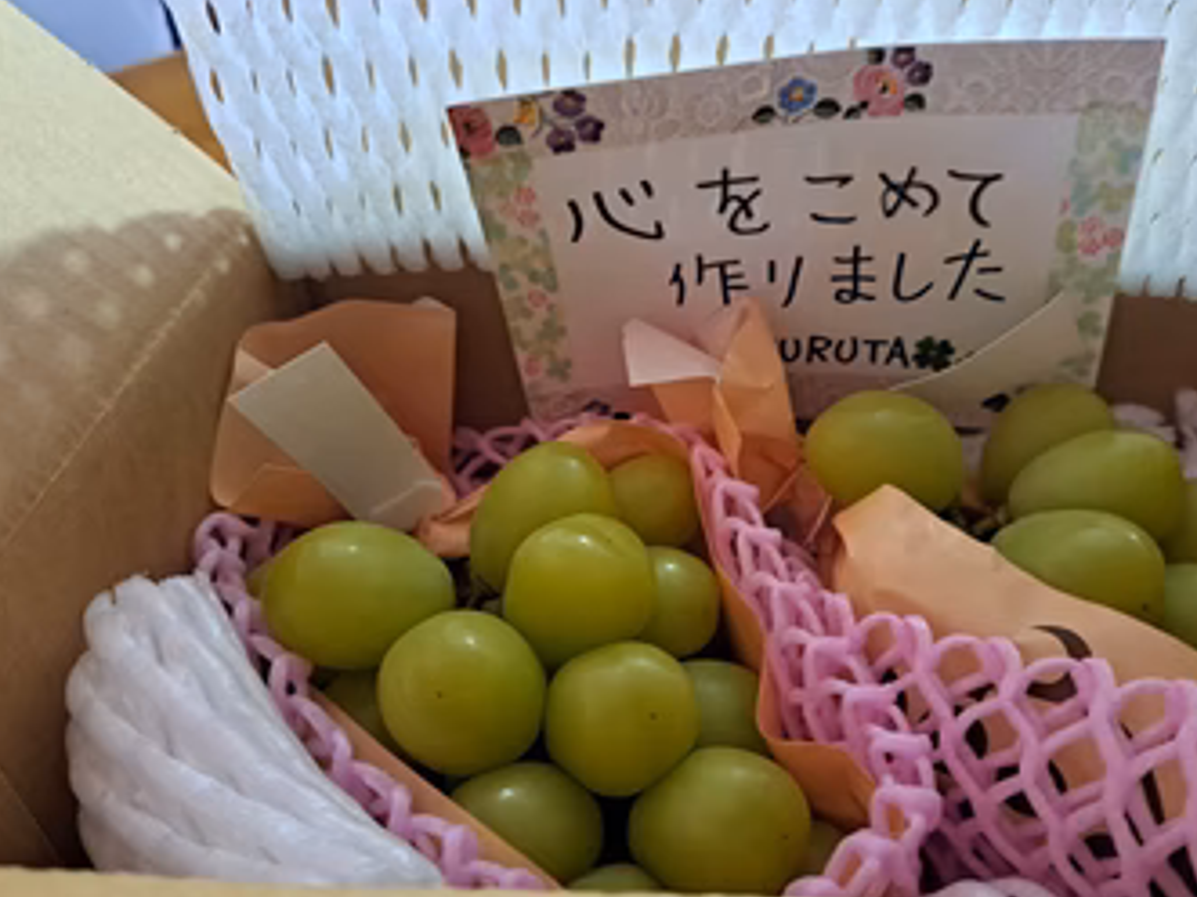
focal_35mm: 29
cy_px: 521
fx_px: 1002
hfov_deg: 61.5
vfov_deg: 48.0
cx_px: 673
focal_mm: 5.23
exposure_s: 1/25
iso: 320
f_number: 1.8
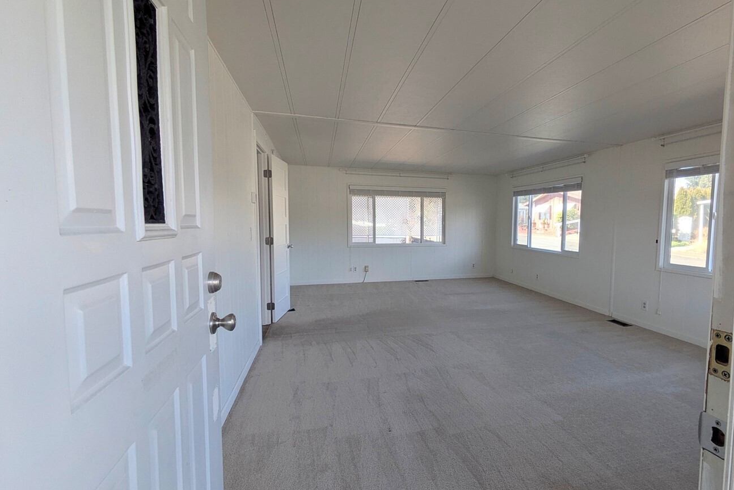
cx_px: 435
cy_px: 250
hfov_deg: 89.0
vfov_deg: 67.4
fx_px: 367
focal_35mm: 18
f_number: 2.2
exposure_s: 1/272
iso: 50
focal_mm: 1.83
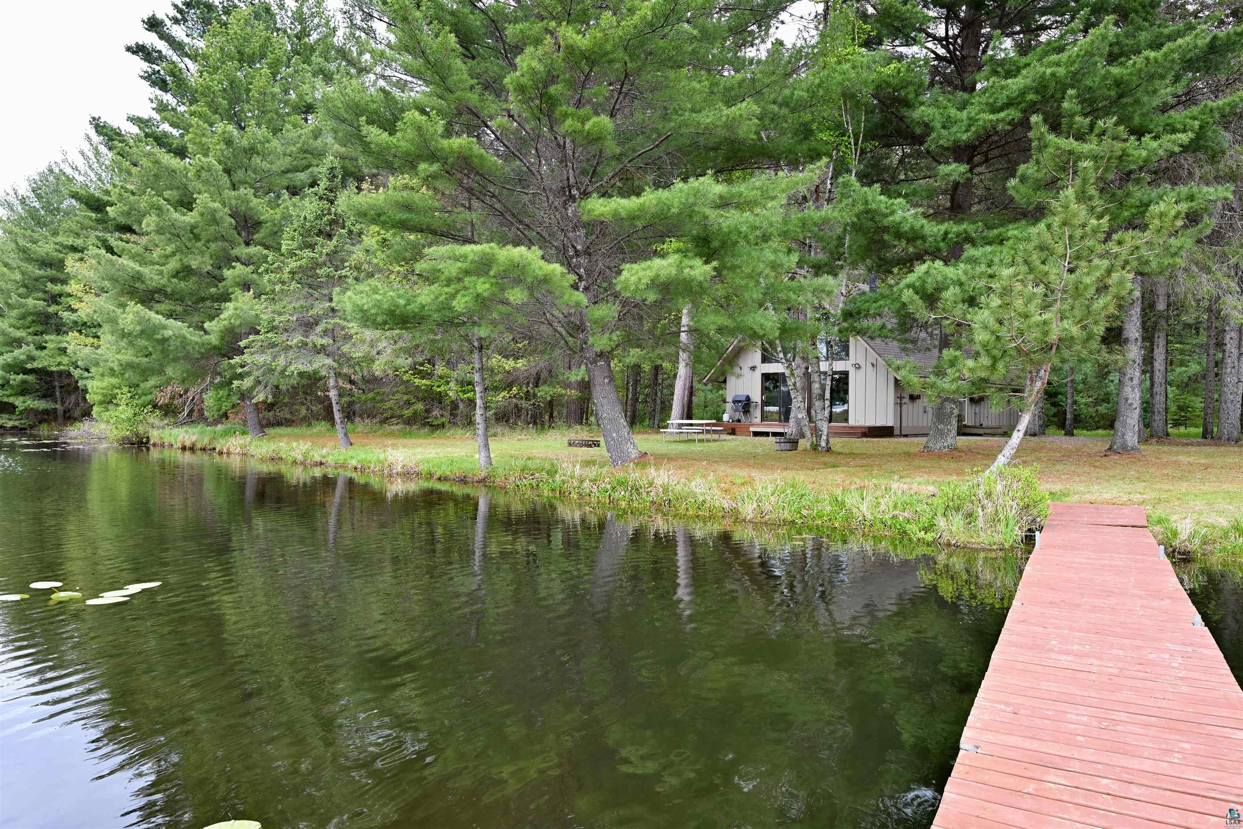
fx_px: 829
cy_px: 414
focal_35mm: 24
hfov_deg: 73.7
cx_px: 622
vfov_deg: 53.1
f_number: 5.6
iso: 250
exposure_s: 1/200
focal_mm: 24
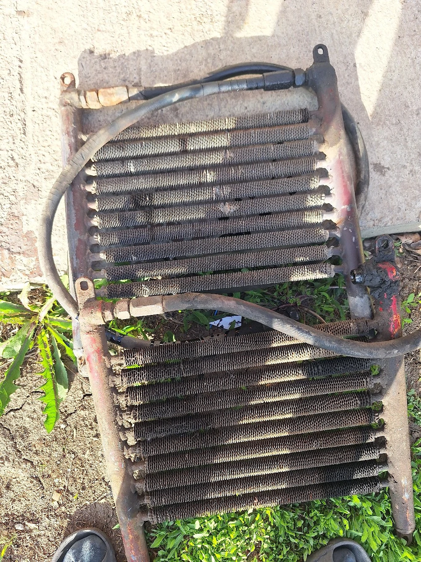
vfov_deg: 73.9
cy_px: 281
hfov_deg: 58.9
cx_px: 210
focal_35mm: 23
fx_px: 373
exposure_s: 1/500
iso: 40
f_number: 1.8
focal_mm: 5.54
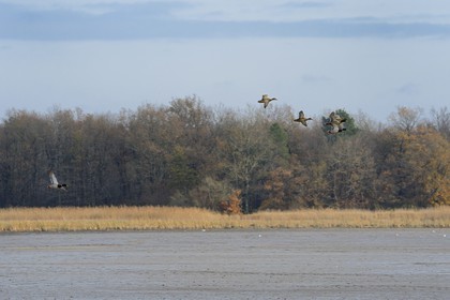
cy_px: 150
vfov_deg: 6.9
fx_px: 2500
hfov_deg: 10.3
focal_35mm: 200
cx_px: 225
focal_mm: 200
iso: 400
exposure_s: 1/400
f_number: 9
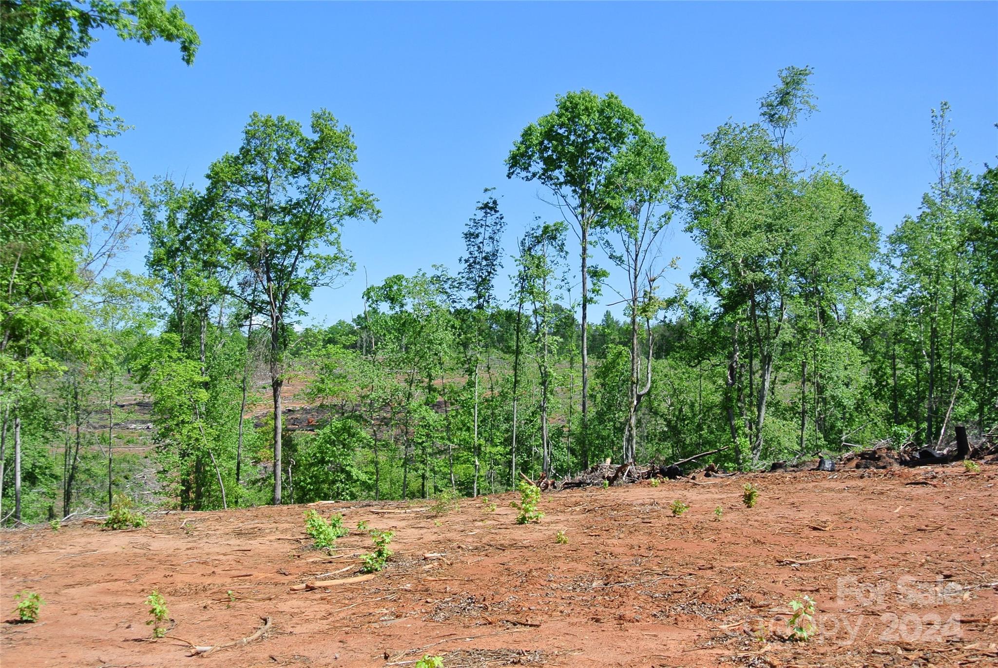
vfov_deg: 30.6
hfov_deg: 44.5
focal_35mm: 44
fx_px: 1221
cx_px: 499
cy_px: 334
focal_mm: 16.3
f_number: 4.5
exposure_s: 1/500
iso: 100
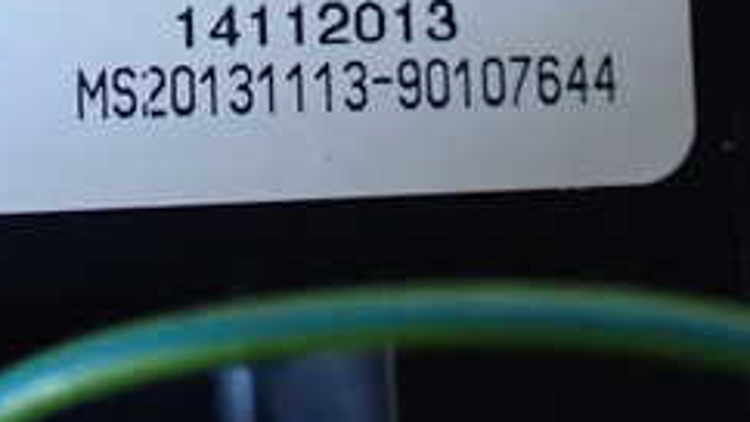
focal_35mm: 81
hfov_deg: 25.7
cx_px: 146
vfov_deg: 14.3
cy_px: -133
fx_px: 1610
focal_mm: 5.4
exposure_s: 1/100
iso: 800
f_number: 2.3
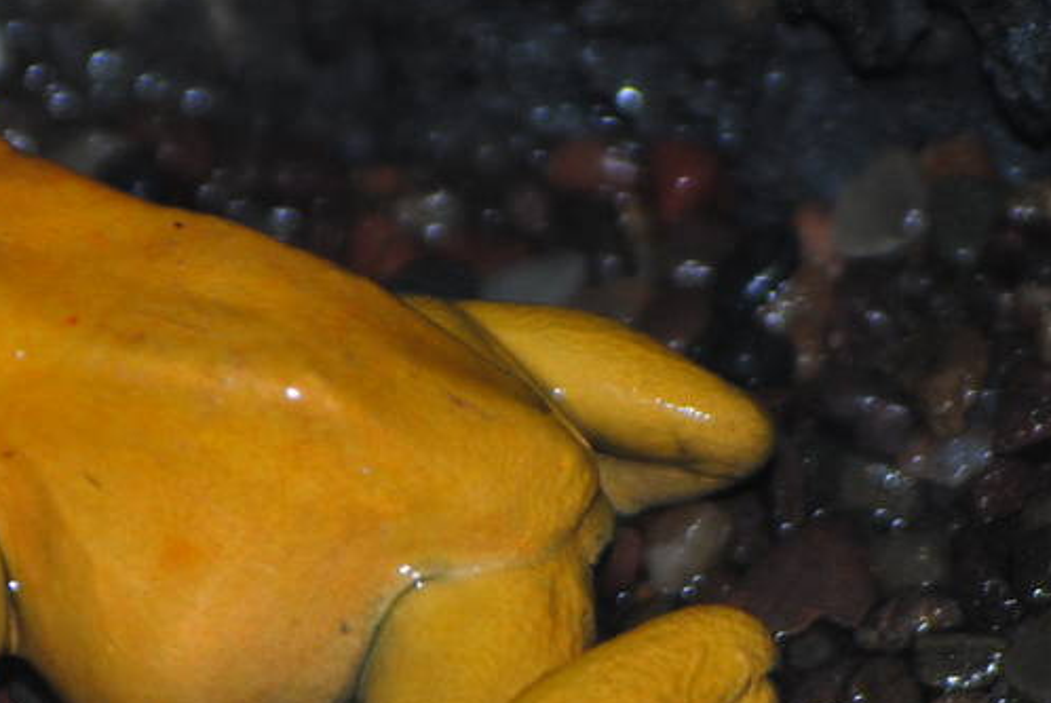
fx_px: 20413
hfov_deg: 2.9
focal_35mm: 699
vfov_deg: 2.0
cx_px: 177
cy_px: 529
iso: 200
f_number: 5
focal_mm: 145
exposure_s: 1/60
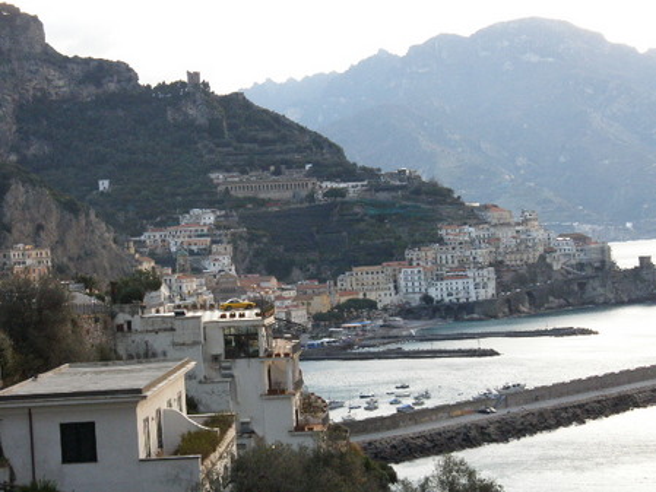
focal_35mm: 85
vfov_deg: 17.4
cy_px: 246
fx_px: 1611
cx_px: 328
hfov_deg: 23.0
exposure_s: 1/40
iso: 100
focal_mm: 15
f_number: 5.1
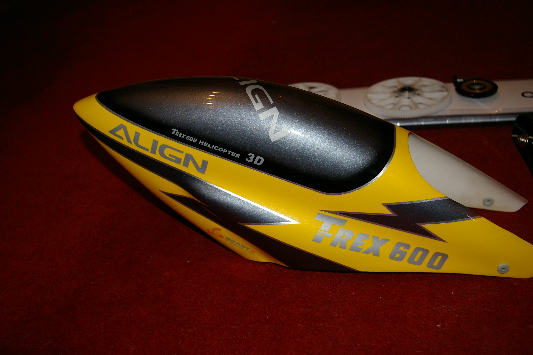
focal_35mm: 39
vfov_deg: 34.1
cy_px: 178
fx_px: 577
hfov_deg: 49.6
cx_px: 266
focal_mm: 26
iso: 200
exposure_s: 1/50
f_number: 4
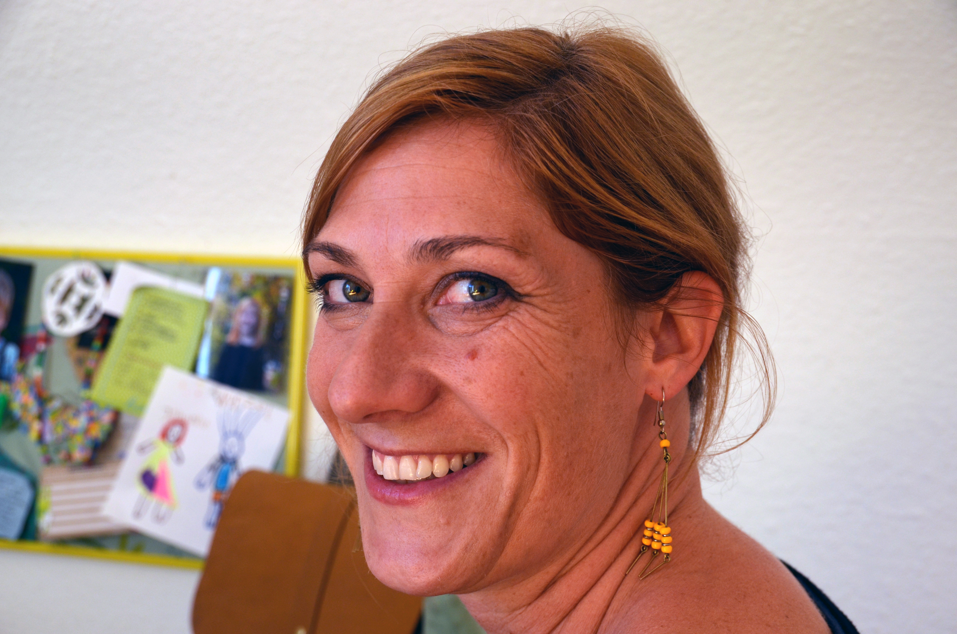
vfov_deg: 25.6
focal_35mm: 52
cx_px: 478
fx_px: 1393
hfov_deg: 37.9
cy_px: 317
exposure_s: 1/125
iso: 250
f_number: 5.6
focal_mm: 35
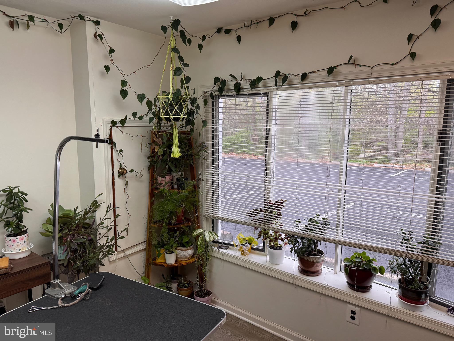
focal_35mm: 24
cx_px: 227
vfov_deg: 56.8
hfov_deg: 71.6
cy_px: 170
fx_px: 315
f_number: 1.78
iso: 80
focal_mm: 6.76
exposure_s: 1/305
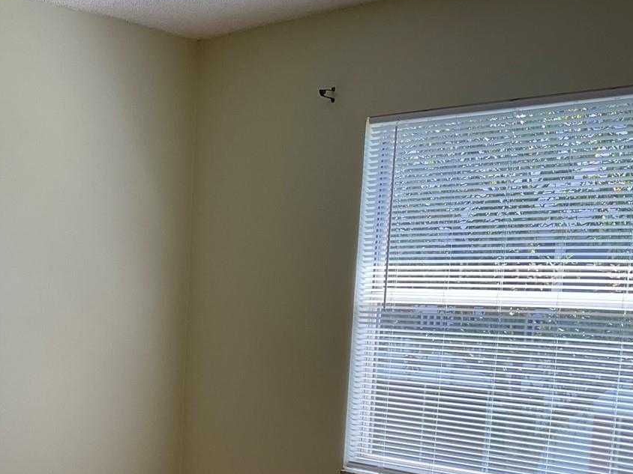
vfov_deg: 25.7
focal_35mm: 55
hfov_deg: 33.9
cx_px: 125
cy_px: 427
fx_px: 1006
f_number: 1.8
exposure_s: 1/120
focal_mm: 3
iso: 20
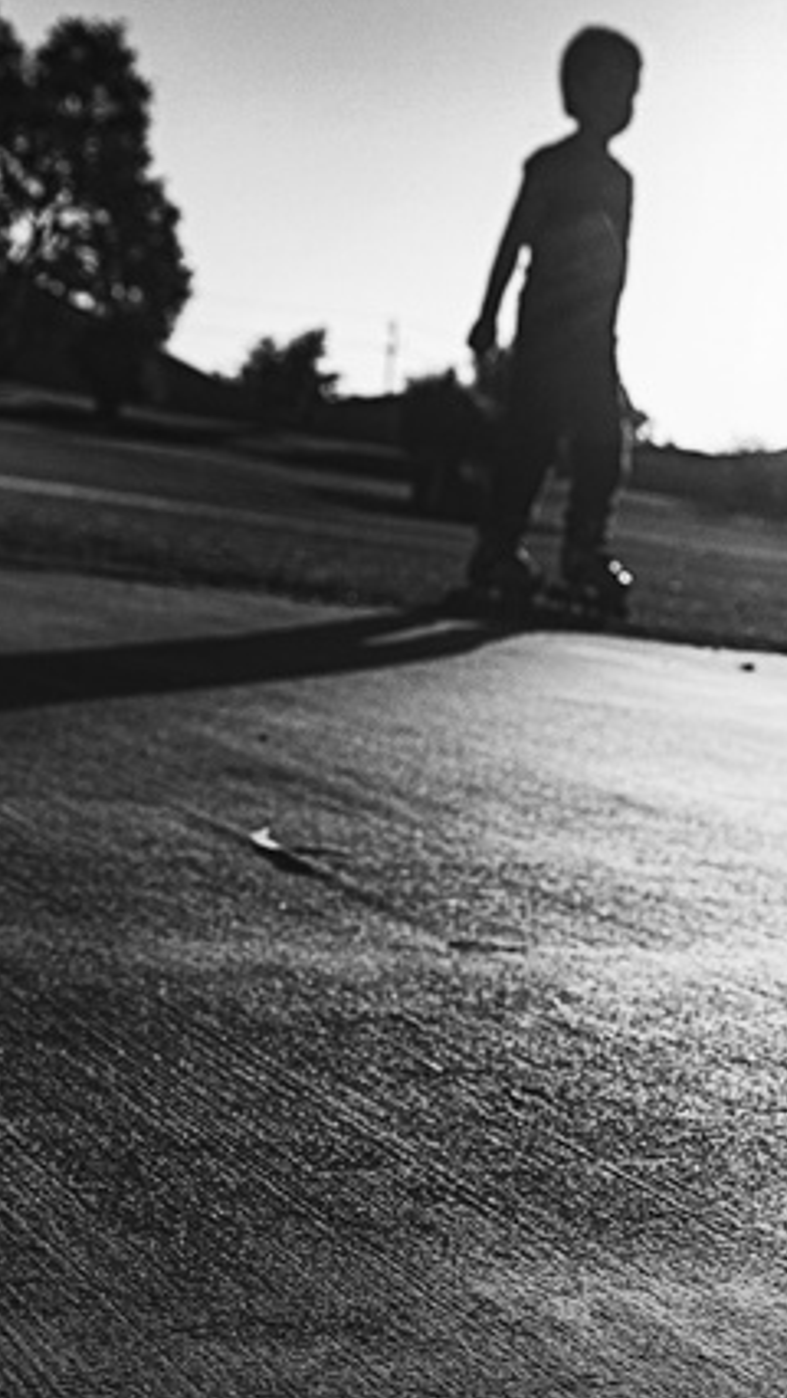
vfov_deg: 35.2
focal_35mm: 59
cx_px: 853
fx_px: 2186
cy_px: 871
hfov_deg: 19.6
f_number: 6.3
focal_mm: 24
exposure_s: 1/800
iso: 180
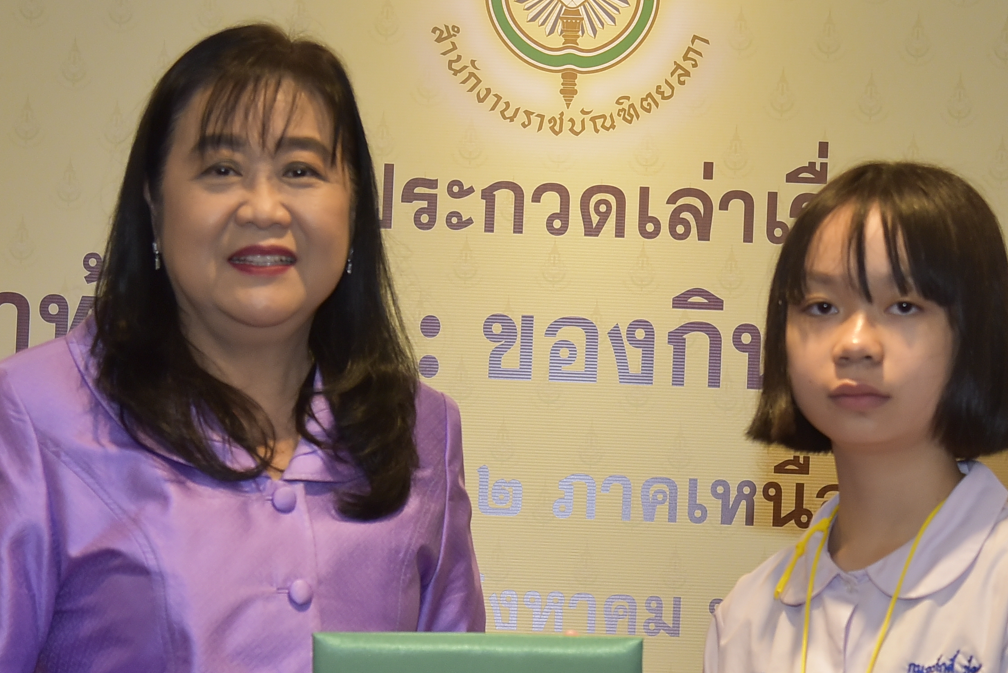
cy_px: 514
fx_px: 3754
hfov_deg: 15.3
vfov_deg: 10.2
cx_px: 517
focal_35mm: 134
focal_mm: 50
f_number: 4
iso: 1000
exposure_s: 1/200
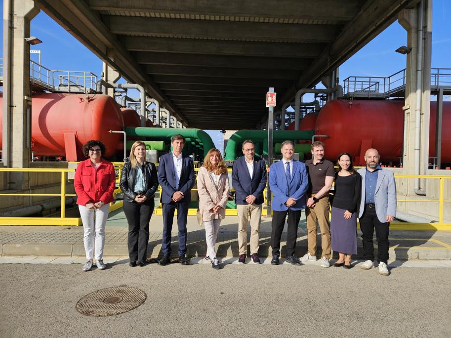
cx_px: 226
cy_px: 169
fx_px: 300
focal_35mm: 23
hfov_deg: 73.9
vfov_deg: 58.8
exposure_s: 1/1533
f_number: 1.8
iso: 25
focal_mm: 5.4
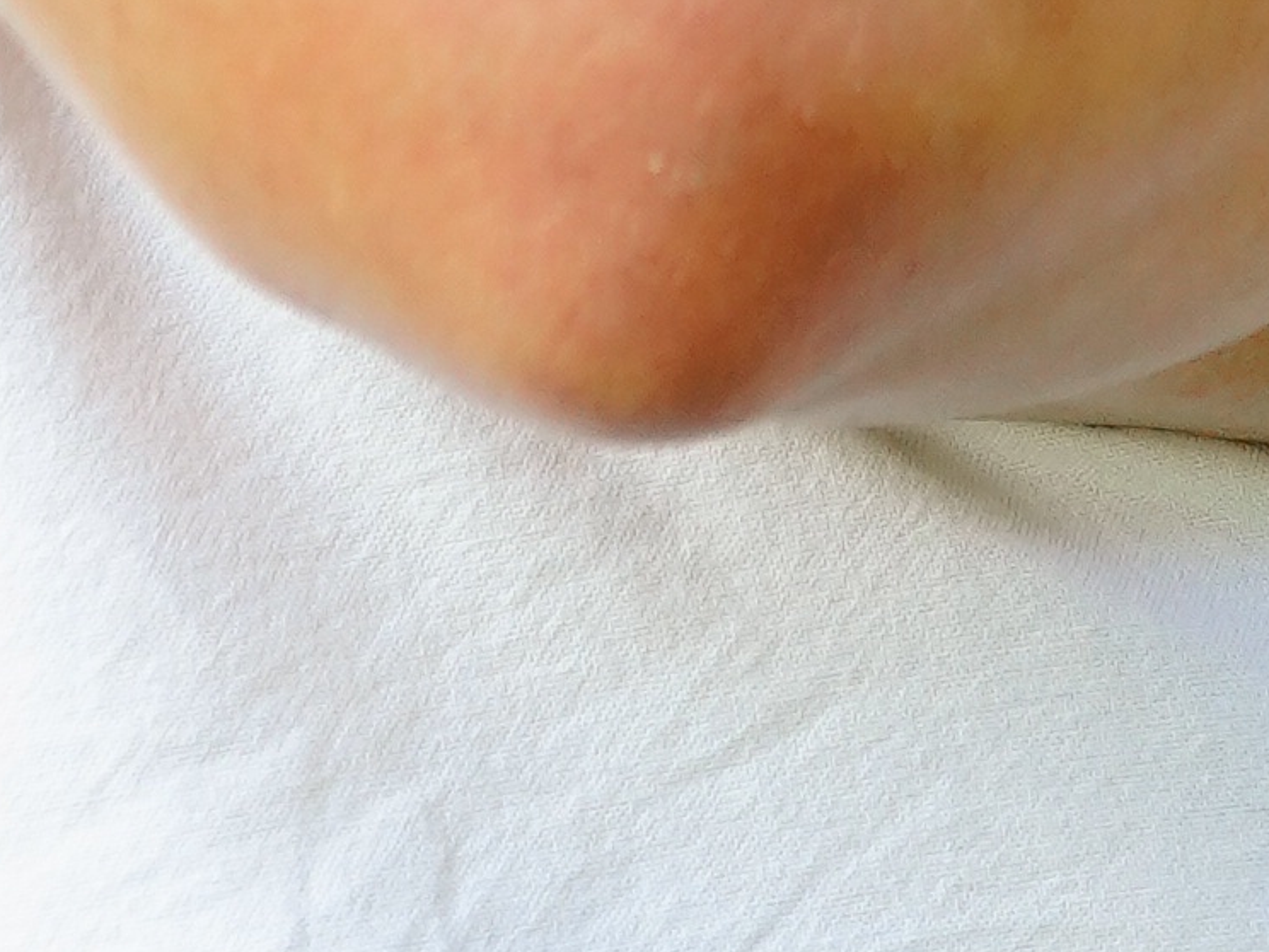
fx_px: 39226
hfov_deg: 1.9
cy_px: -3900
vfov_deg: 1.4
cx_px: 592
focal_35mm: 1070
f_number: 3.5
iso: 500
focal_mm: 138
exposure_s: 1/250
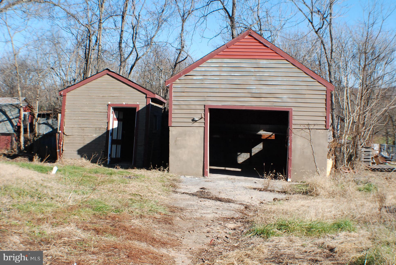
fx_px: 661
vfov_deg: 22.7
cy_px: 132
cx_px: 198
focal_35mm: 60
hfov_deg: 33.4
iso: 1000
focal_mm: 40
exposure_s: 1/640
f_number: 13
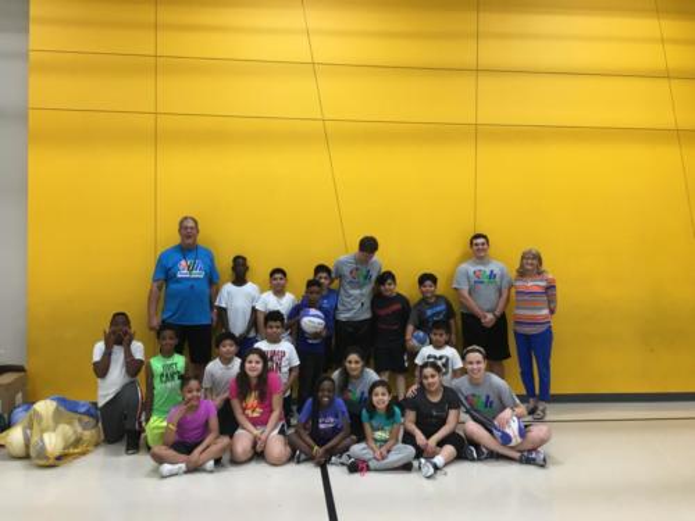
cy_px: 260
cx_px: 348
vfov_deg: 48.2
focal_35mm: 29
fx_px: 582
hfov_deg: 61.7
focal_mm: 4.15
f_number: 2.2
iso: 25
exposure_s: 1/33
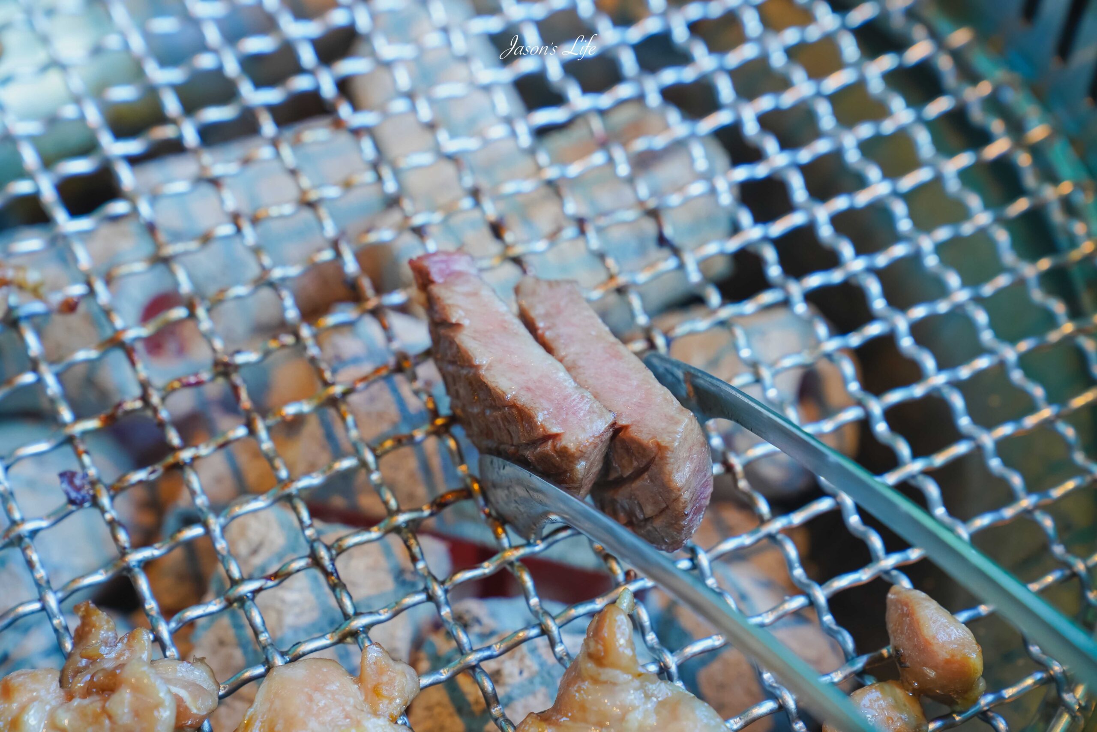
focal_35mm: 70
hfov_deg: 28.8
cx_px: 548
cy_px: 366
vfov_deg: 19.5
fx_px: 2133
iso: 1000
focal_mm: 70
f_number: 5.6
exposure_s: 1/80
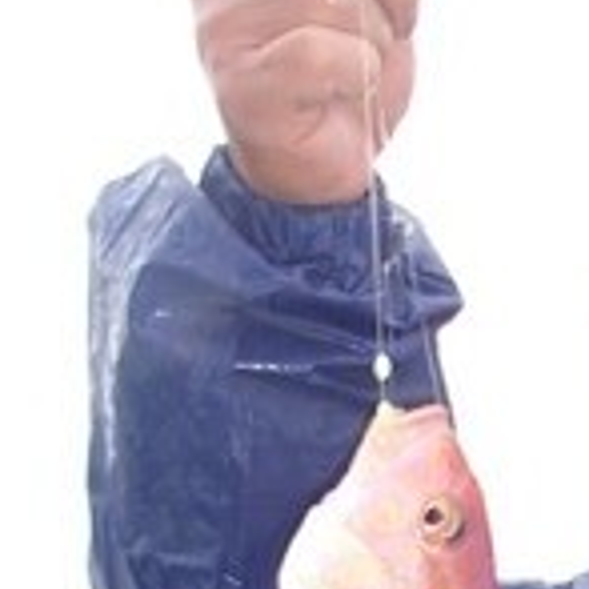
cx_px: 717
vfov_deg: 20.4
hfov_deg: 20.0
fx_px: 1559
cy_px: 649
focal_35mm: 81
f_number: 3.9
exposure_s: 1/50
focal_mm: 5
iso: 200
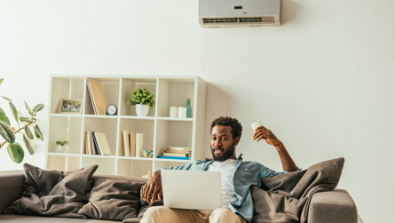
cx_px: 197
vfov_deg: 25.5
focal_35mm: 47
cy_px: 125
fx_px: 493
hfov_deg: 43.7
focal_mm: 44
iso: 400
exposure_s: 1/200
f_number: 3.5
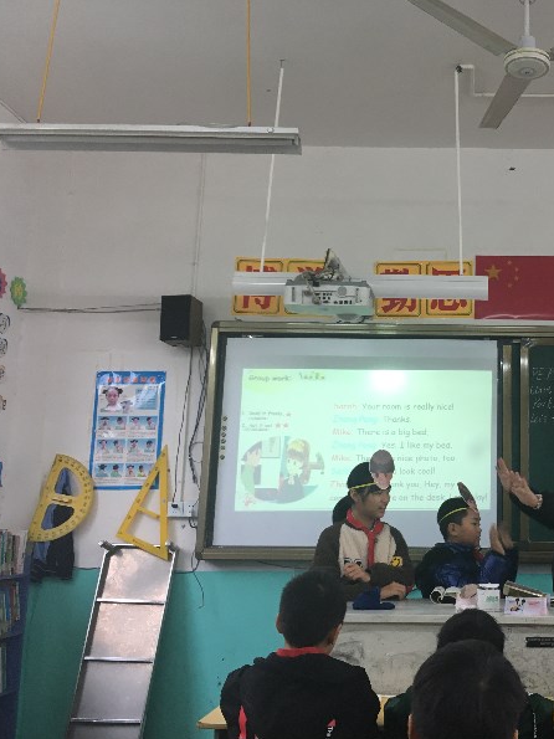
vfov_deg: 47.9
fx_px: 833
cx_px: 483
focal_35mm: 39
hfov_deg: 35.0
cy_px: 370
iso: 80
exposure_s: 1/33
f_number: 2.2
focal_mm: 4.15
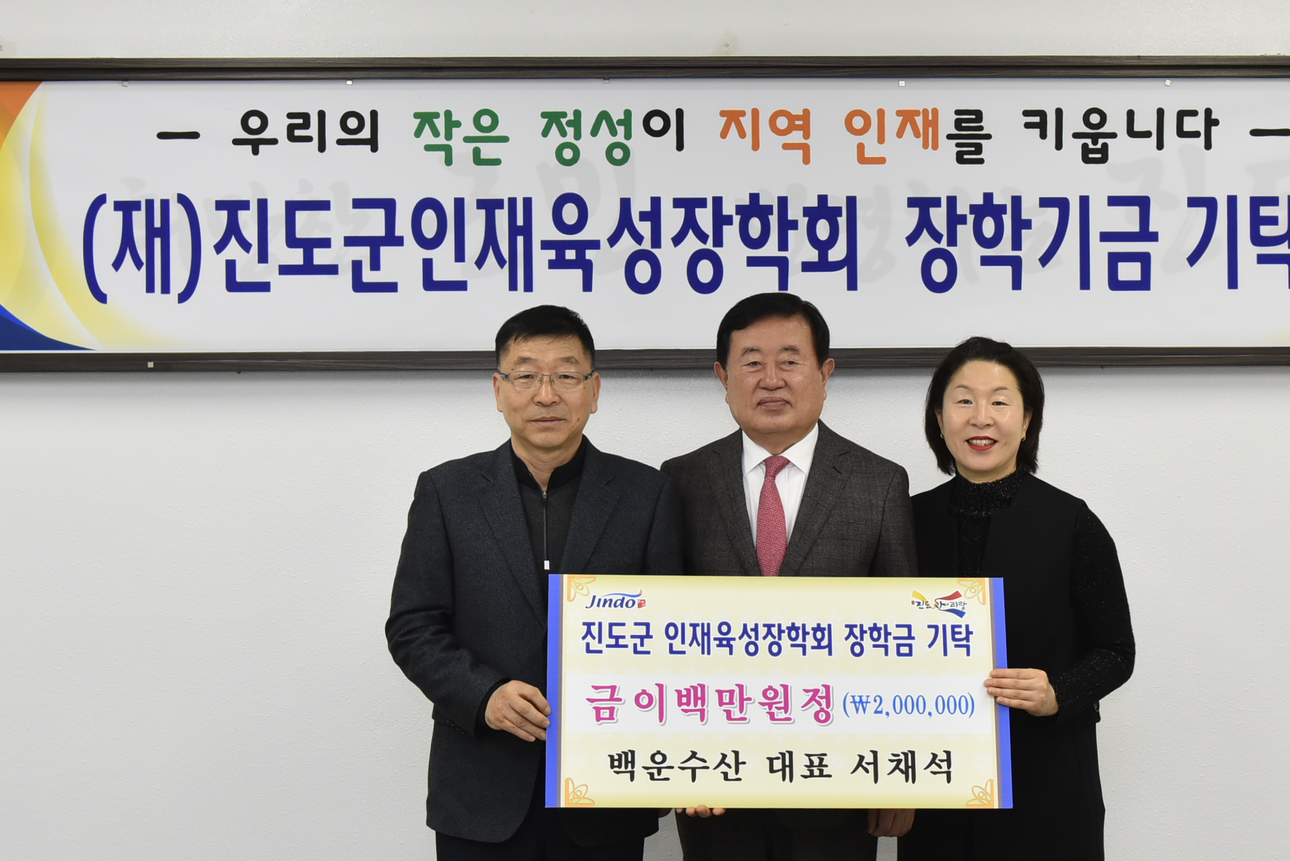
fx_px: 2294
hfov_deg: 31.3
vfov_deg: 21.3
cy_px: 451
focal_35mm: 64
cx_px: 773
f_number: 5
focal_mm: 38
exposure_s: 1/125
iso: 800
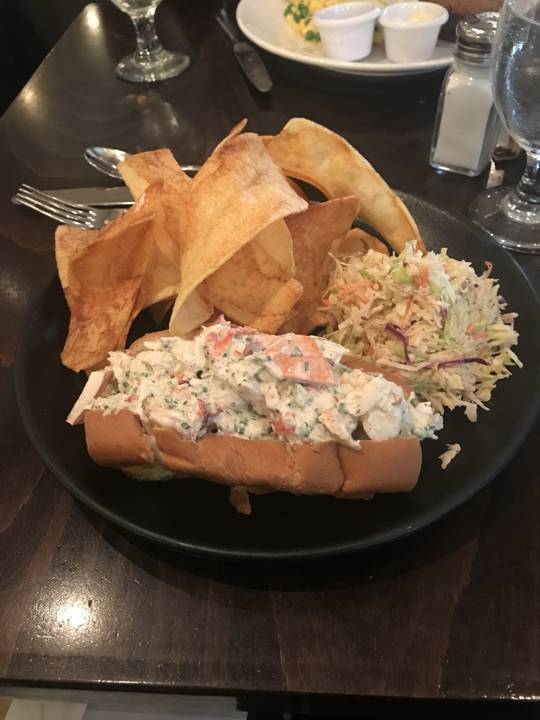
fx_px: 582
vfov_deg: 63.4
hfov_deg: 49.7
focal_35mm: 28
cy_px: 360
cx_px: 270
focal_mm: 3.99
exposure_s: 1/7
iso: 80
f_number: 1.8
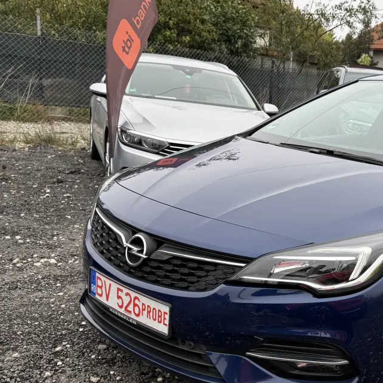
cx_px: 330
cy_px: 252
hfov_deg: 33.8
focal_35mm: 48
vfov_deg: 35.0
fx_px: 601
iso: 80
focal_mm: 6.76
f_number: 1.78
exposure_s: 1/757
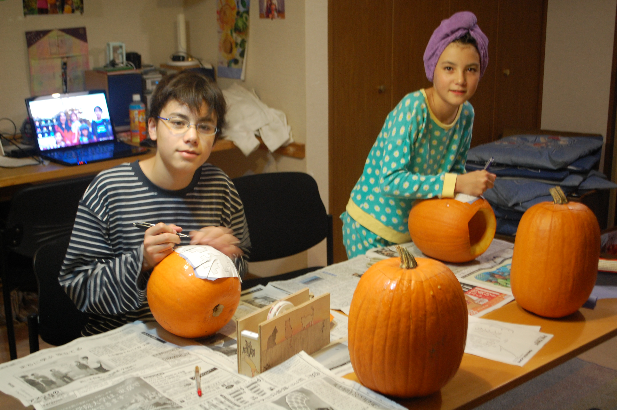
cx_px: 308
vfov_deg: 25.7
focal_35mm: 52
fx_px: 899
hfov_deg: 37.9
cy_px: 205
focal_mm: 35
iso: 800
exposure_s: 1/8
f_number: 5.3
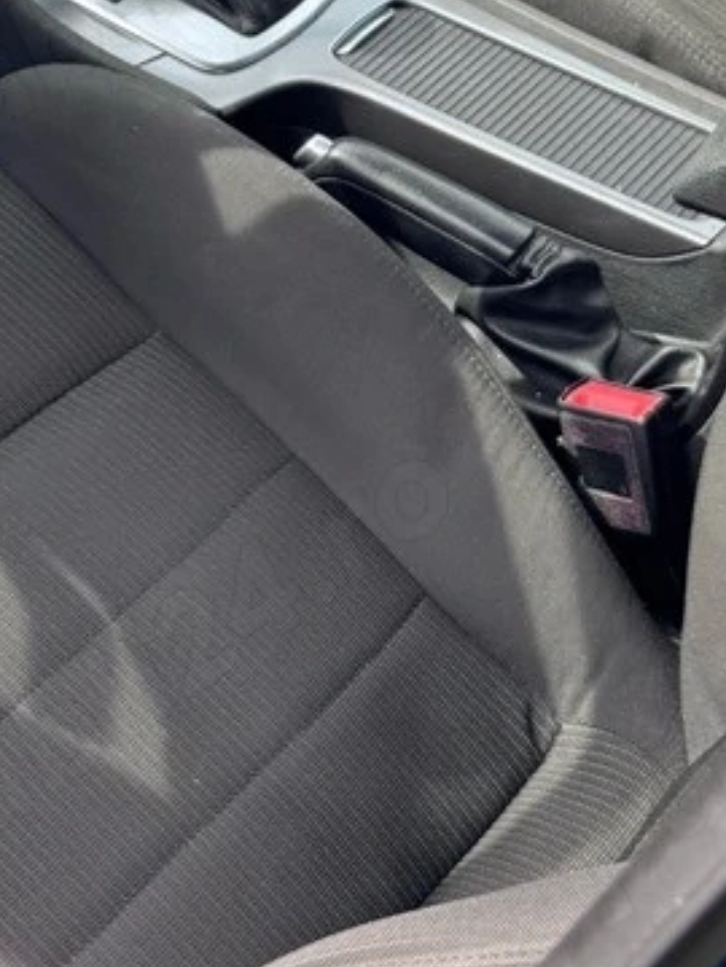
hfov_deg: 15.4
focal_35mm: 89
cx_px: -358
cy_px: 81
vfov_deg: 21.5
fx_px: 2489
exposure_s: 1/419
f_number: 1.78
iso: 80
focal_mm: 6.76
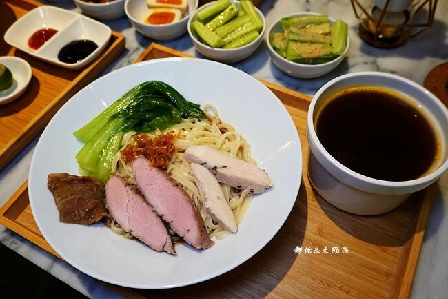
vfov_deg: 44.9
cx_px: 224
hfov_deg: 63.7
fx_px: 361
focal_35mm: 29
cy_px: 150
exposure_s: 1/50
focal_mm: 10.83
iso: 125
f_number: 3.2
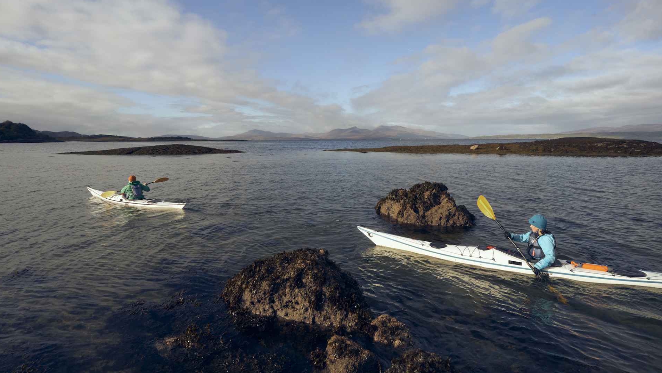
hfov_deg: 89.6
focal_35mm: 19
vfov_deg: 58.0
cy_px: 153
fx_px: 334
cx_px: 330
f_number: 11
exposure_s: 1/640
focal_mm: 18
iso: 500
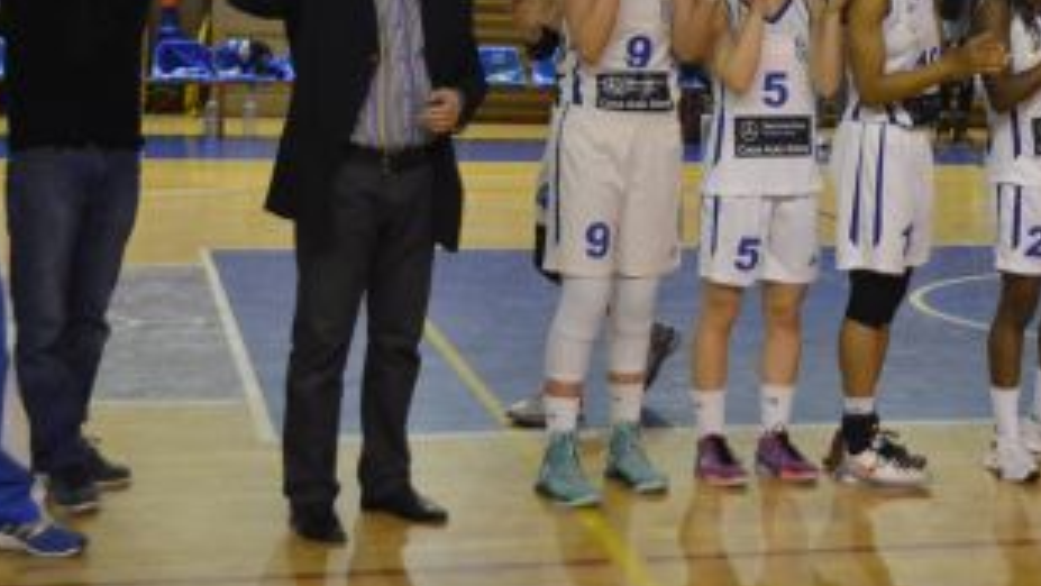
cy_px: 47
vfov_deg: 13.6
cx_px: 916
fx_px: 2430
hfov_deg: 23.6
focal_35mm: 88
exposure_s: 1/320
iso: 3200
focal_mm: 24
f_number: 4
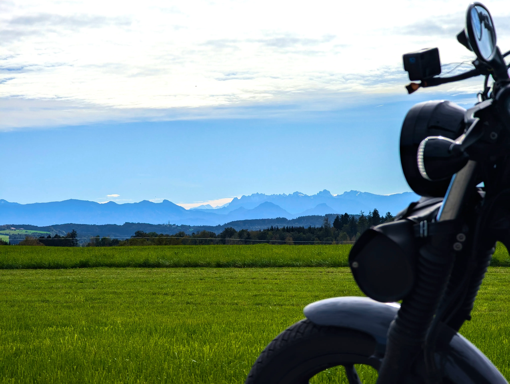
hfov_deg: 18.5
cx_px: 255
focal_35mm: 106
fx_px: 1564
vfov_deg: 14.0
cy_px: 192
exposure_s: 1/1287
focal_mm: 19
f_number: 3.5
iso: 41
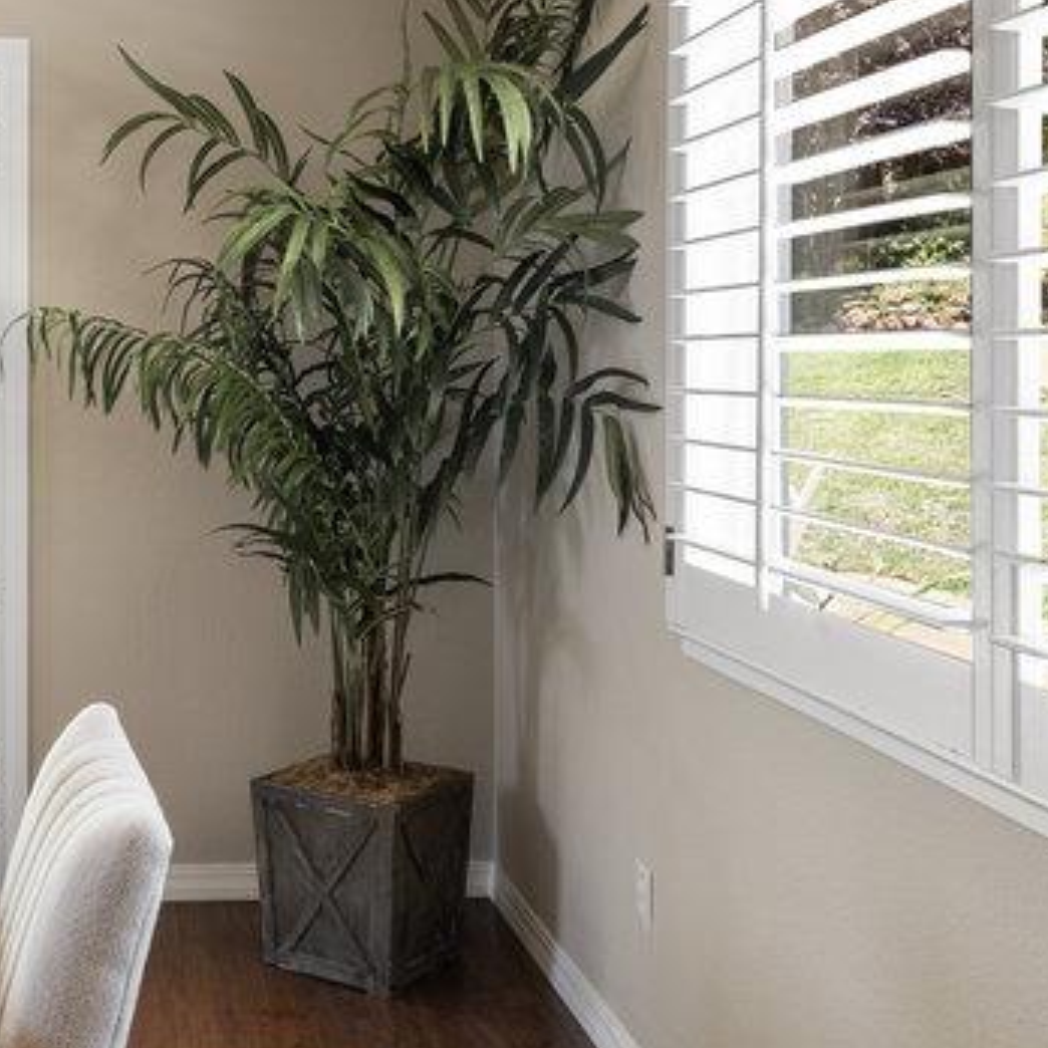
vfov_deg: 37.9
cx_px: 163
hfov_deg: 36.6
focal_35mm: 44
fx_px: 1507
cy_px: 345
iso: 160
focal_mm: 18
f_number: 8
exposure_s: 1/8
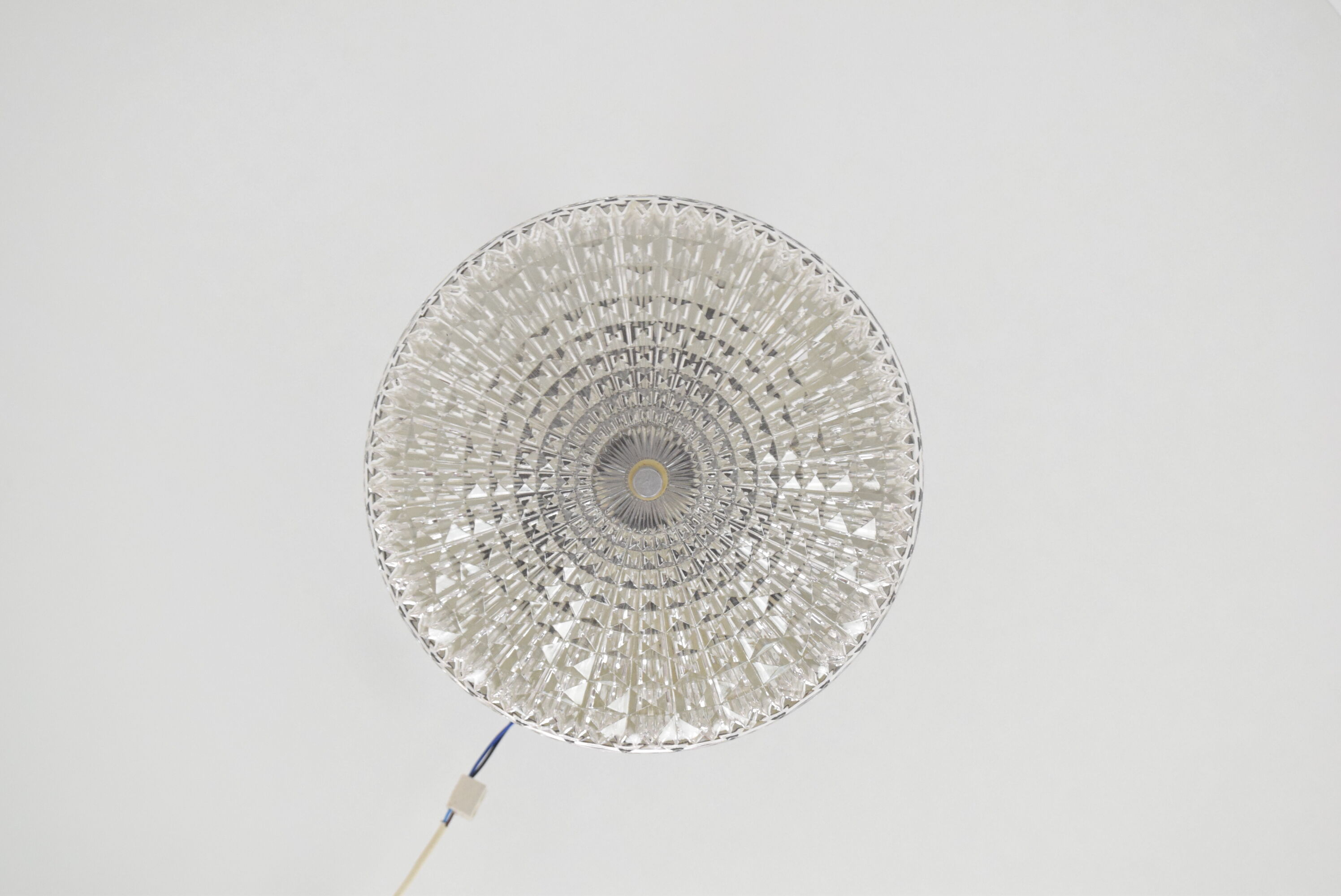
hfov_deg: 24.6
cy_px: 448
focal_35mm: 82
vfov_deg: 16.6
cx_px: 670
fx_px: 3075
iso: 1600
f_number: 6.3
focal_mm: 55
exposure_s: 1/160
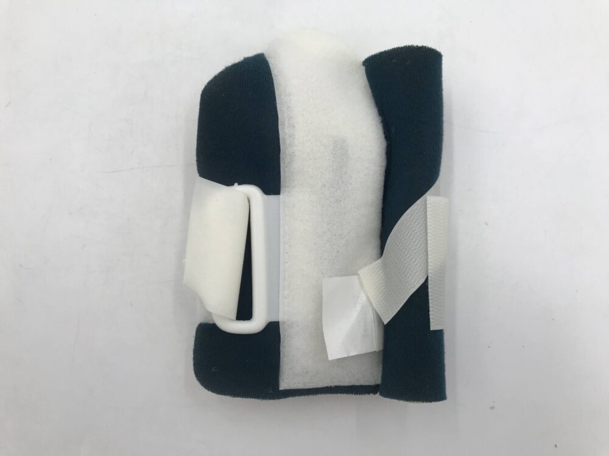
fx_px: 493
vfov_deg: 49.7
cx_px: 304
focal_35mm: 28
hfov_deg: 63.4
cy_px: 228
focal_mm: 3.99
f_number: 1.8
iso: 20
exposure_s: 1/120
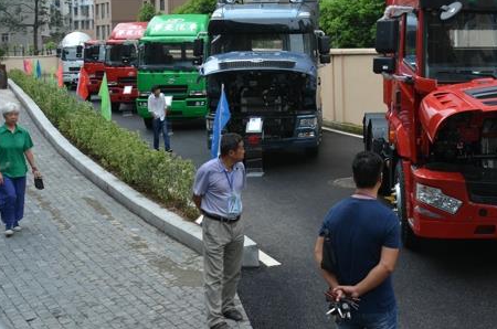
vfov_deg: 27.1
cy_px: 40
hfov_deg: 39.6
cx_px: 394
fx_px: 661
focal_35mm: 48
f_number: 7.1
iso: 200
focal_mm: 18
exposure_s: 1/200
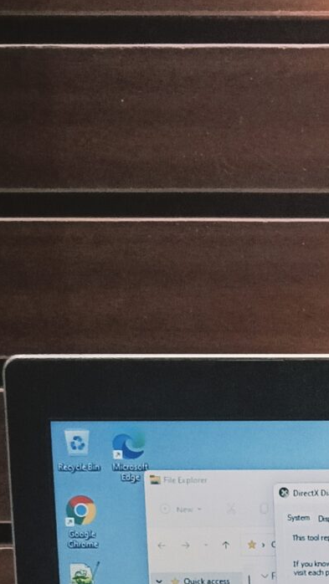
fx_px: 1674
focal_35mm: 108
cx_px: 523
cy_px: 754
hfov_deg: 10.7
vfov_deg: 18.5
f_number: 1.8
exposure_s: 1/33.3
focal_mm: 3.98
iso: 640
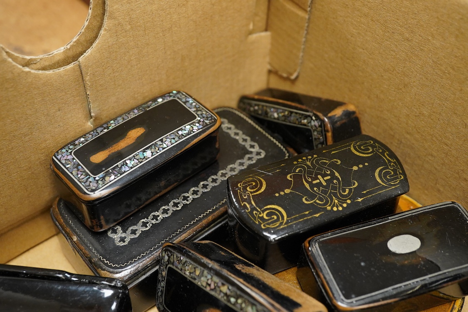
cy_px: 156
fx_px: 585
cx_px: 234
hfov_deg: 43.6
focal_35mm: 45
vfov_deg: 29.9
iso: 2500
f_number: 9
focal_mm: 30
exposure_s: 1/100
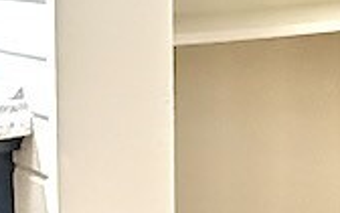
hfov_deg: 17.7
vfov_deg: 11.4
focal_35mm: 113
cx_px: 393
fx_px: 1047
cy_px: -45
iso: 1250
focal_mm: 2.22
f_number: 2.2
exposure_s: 1/60
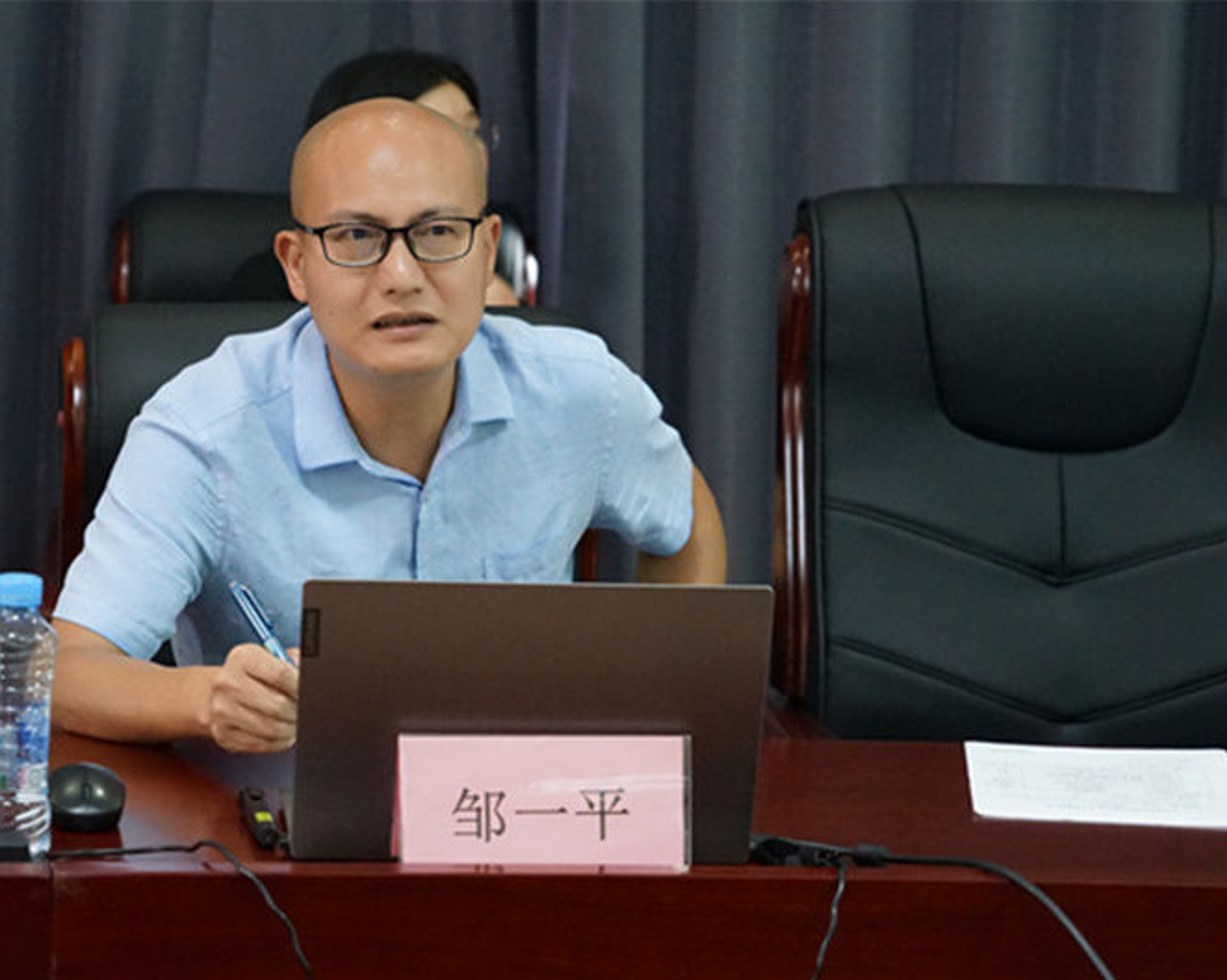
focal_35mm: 125
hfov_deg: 15.4
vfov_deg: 12.3
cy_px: 493
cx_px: 516
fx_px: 4537
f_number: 6.3
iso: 6400
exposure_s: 1/100
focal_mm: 110
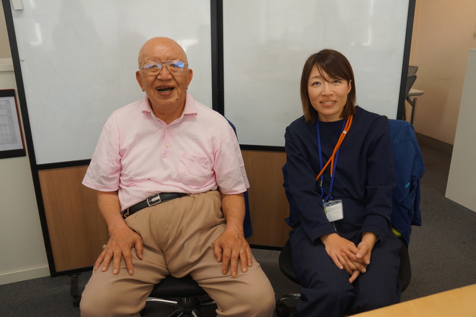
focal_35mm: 30
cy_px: 158
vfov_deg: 43.5
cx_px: 238
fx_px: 396
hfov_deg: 62.0
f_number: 4
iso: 500
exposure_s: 1/160
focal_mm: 20
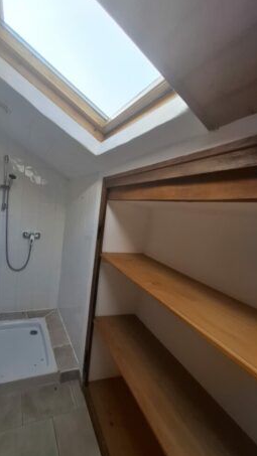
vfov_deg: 102.9
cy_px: 219
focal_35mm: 15
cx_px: 82
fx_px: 182
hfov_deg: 68.2
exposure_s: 1/100
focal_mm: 1.74
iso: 40
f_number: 2.2
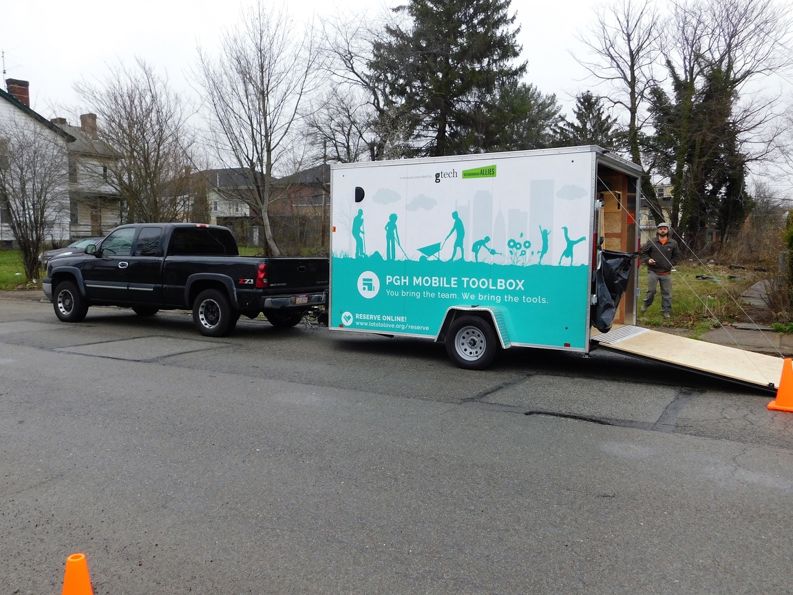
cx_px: 396
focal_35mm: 30
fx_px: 687
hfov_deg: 60.0
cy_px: 298
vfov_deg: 46.8
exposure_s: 1/250
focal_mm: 5.3
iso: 125
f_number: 3.2
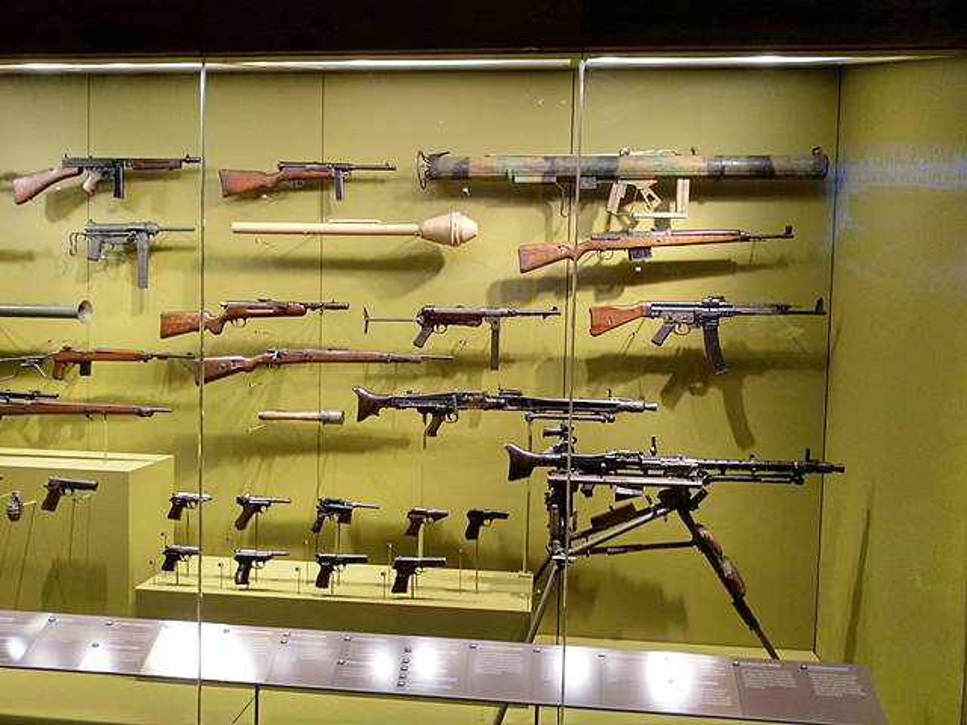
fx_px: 726
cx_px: 484
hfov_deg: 67.3
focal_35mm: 26
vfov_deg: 53.1
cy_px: 362
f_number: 2.2
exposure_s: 1/17
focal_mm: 3.83
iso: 800
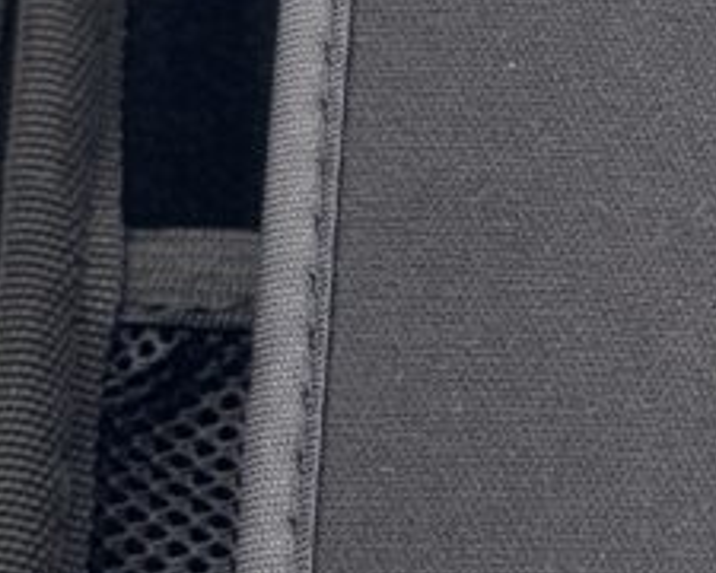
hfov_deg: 8.8
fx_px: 4492
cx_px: 1212
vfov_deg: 7.3
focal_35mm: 212
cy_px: 361
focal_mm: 6.76
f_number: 1.78
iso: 64
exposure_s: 1/445
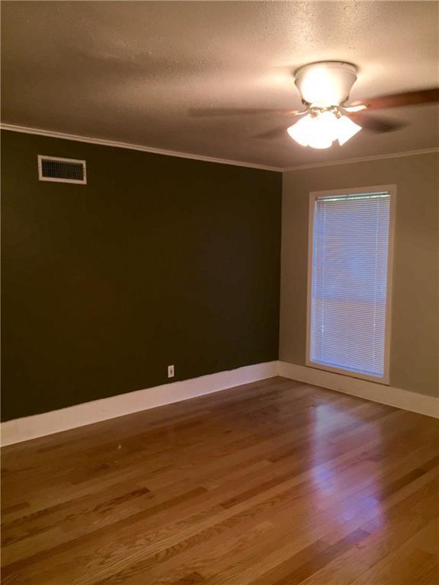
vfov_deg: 61.7
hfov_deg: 48.2
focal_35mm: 29
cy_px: 292
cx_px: 220
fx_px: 490
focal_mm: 4.15
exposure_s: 1/30
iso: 40
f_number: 2.2
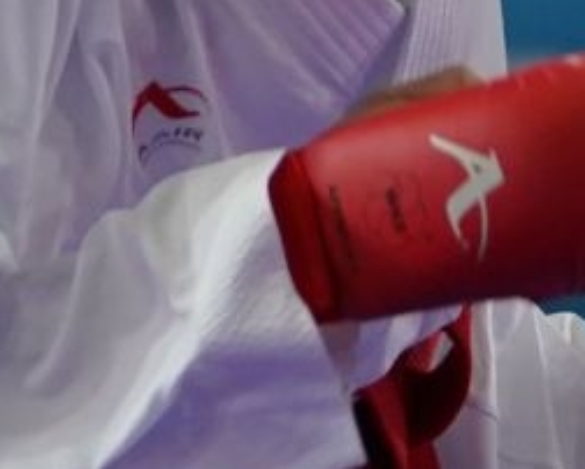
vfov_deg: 0.9
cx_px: 1249
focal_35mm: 1646
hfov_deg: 1.2
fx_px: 28520
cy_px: -857
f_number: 2.8
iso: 1000
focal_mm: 164
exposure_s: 1/1000
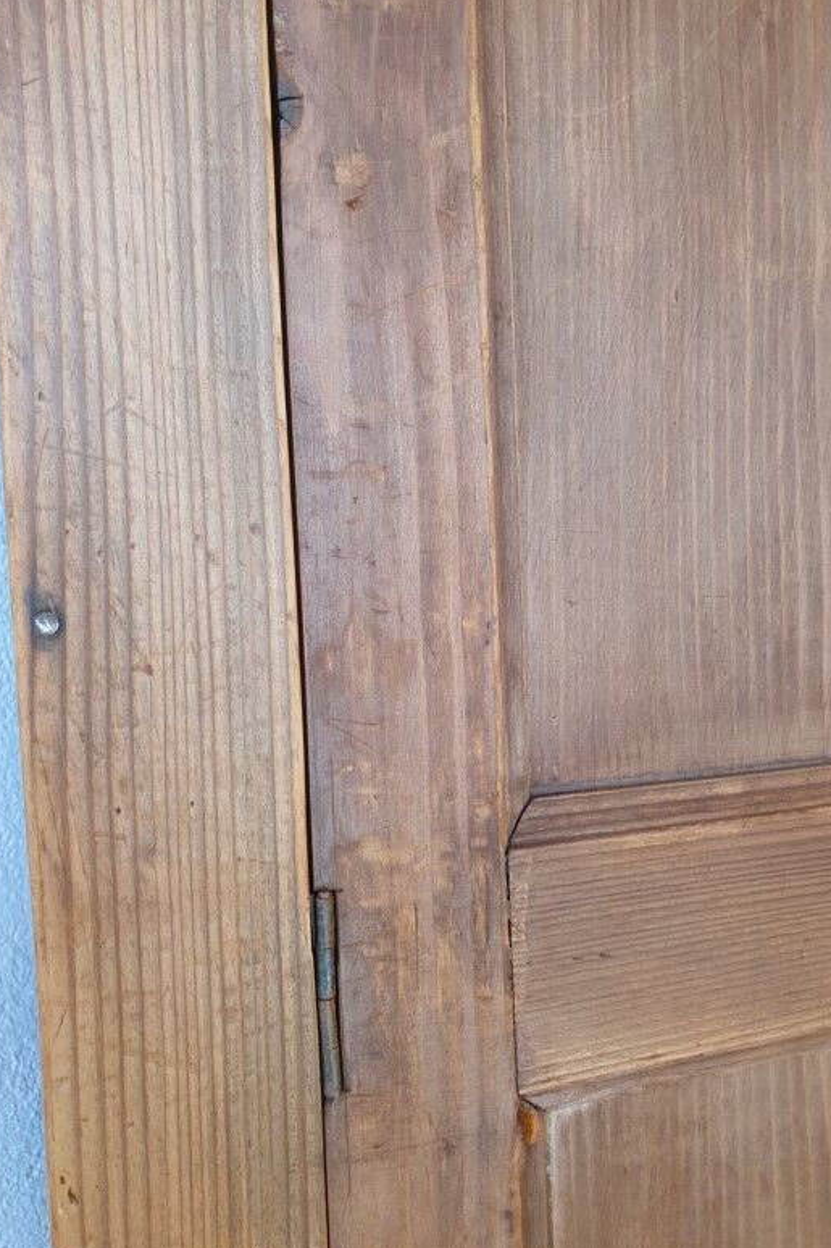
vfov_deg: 65.5
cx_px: 437
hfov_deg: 46.4
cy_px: 638
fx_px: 970
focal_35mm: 28
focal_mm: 4.32
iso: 80
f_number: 2.4
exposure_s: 1/100
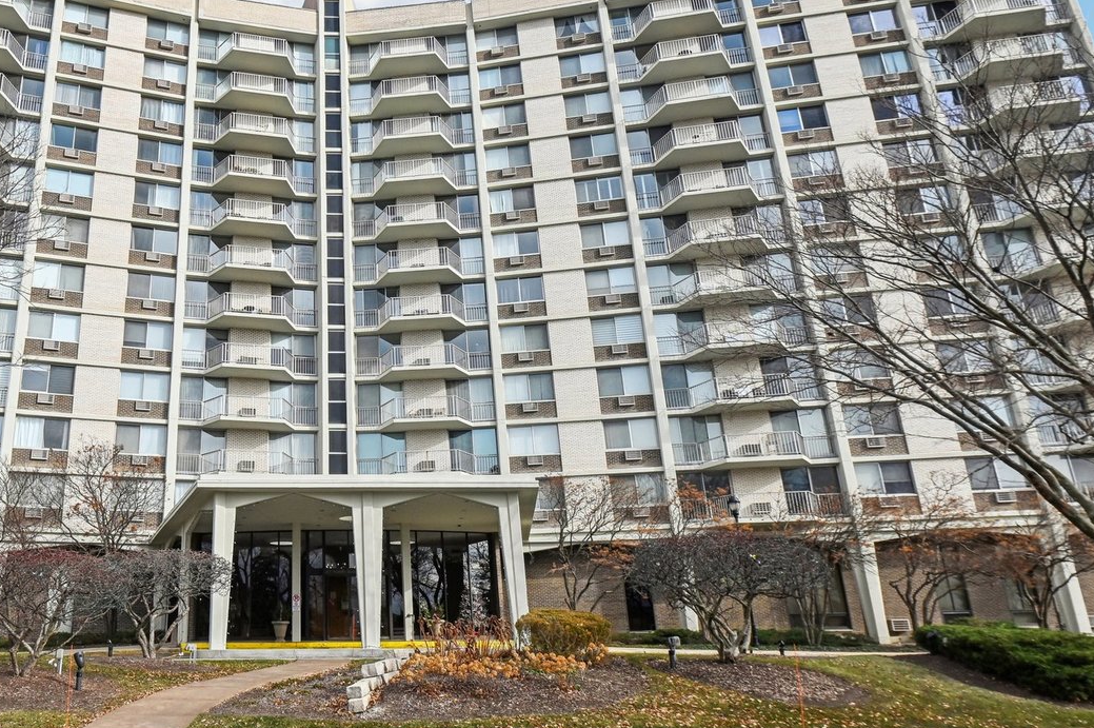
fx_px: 759
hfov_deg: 67.9
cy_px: 366
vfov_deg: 51.2
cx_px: 301
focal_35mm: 25
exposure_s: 1/500
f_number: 13
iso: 400
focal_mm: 16
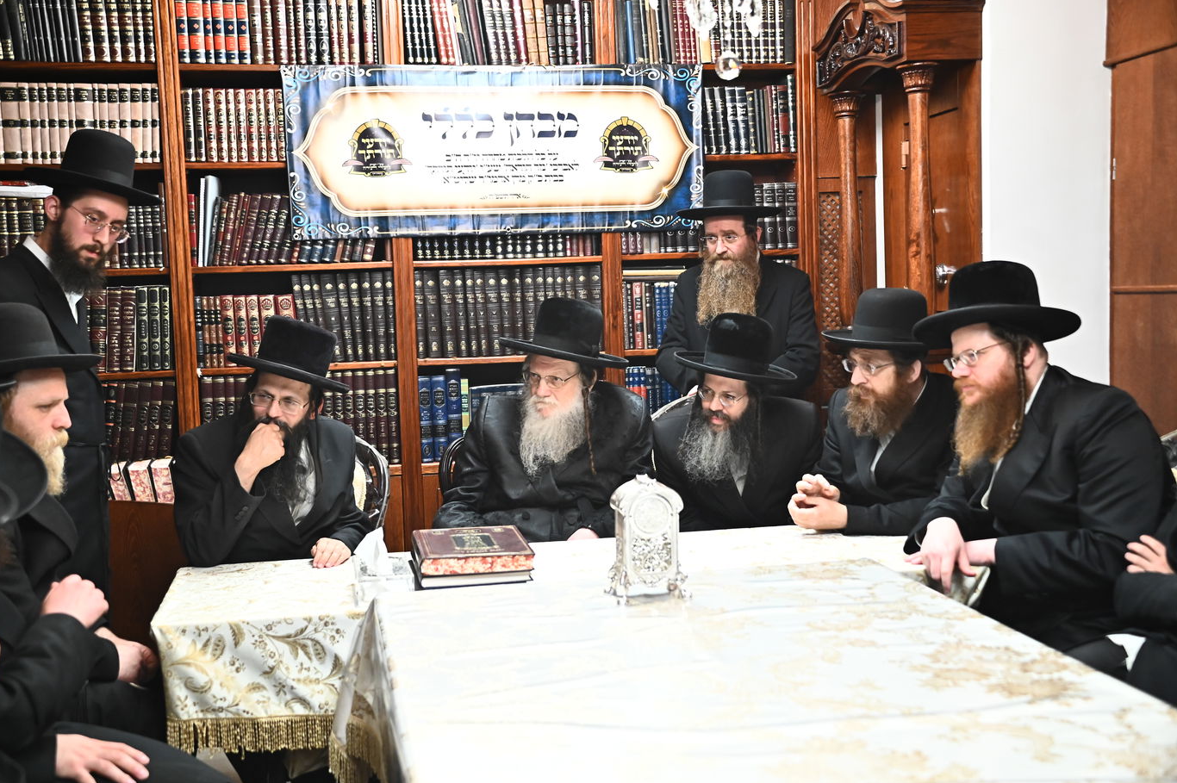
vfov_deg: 32.6
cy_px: 394
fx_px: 1340
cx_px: 582
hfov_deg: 47.4
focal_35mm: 41
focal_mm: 40
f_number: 4
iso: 3200
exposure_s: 1/160
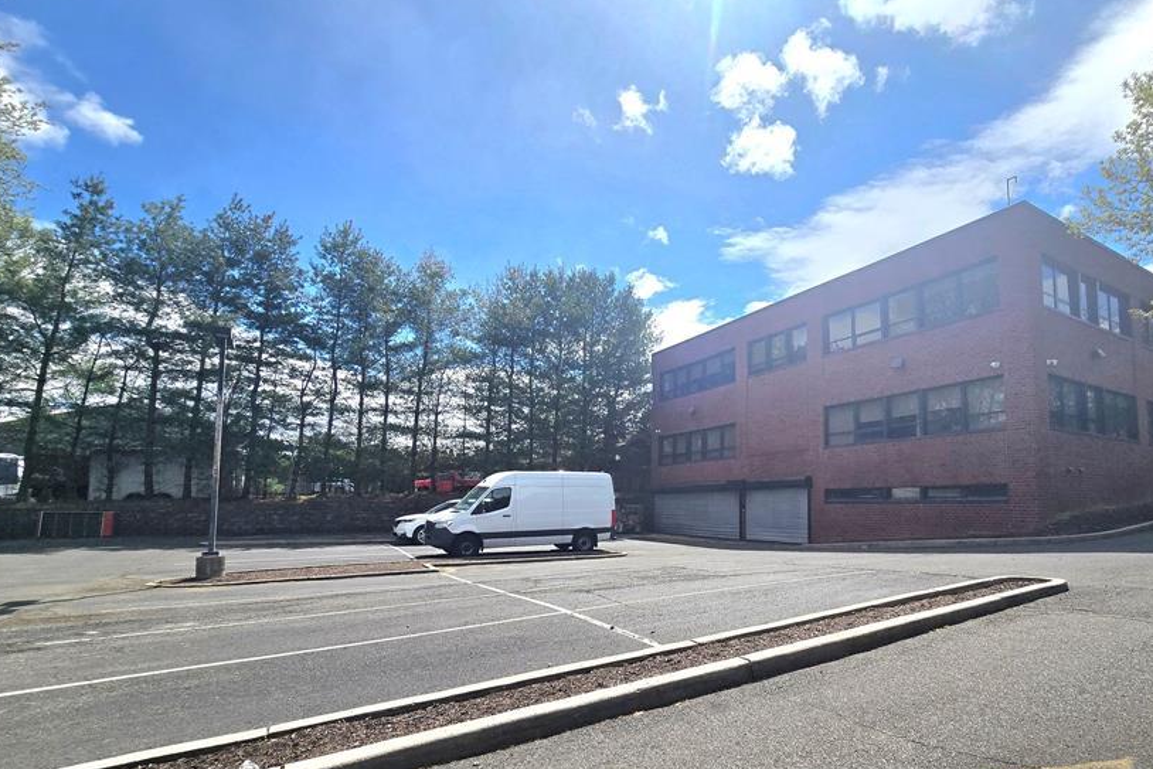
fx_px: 545
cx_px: 684
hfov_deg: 92.2
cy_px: 443
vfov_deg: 70.0
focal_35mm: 17
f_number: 2.2
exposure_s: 1/10000
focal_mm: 2.2
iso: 50
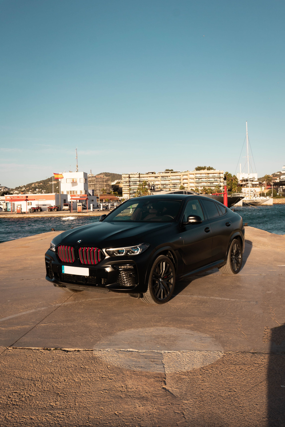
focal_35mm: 34
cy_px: 214
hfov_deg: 38.9
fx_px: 404
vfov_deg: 55.8
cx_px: 142
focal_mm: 23
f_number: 7.1
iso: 200
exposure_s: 1/800
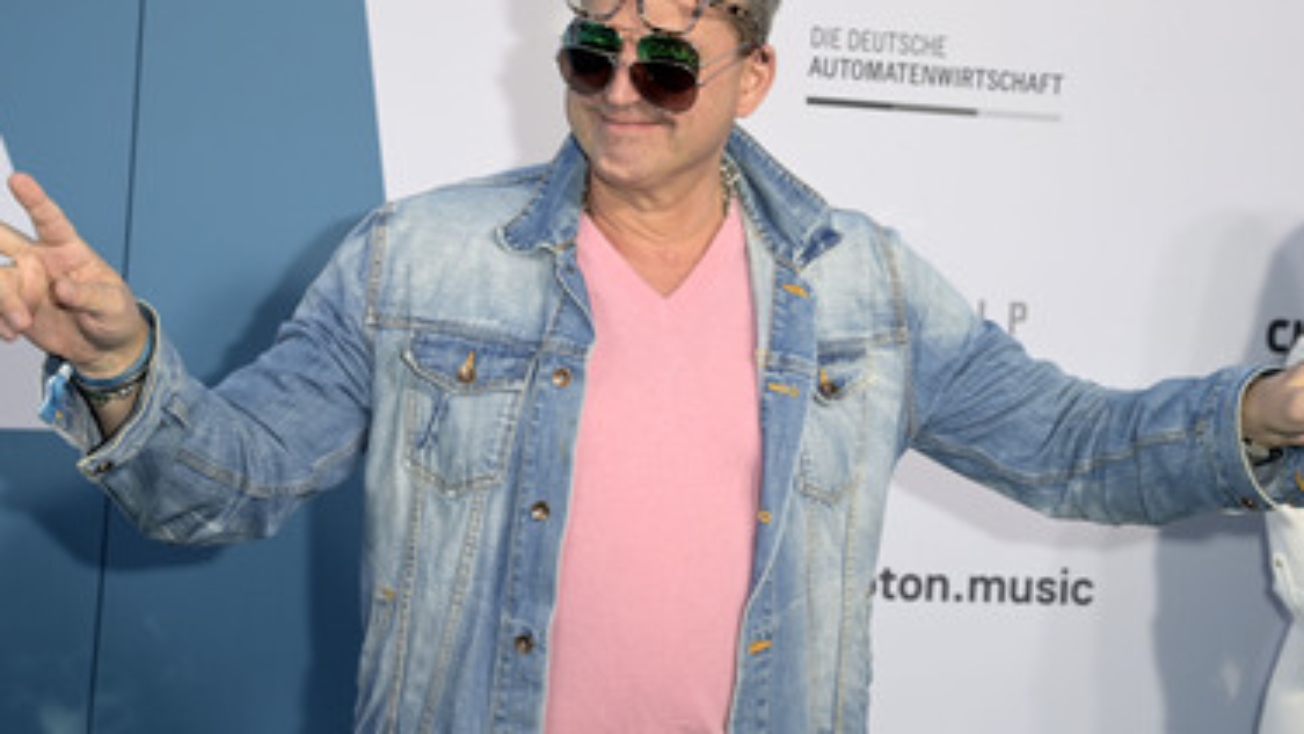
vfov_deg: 19.0
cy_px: 226
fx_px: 2178
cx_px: 694
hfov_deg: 33.3
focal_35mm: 63
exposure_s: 1/250
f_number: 6.3
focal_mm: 50
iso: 500
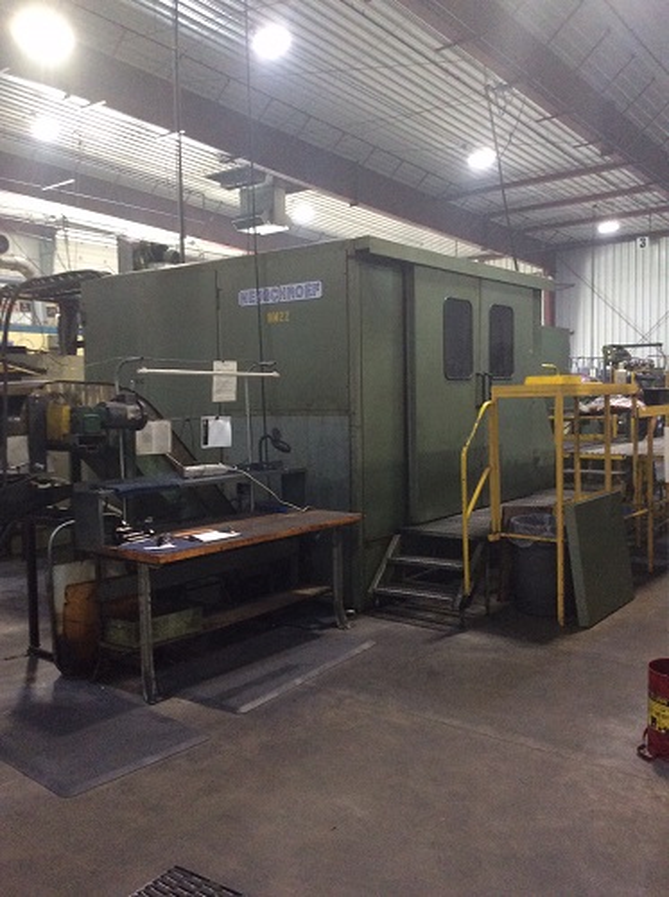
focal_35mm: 32
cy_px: 448
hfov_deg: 44.0
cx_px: 334
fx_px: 827
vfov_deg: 56.9
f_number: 2.4
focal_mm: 3.3
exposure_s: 1/24
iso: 200
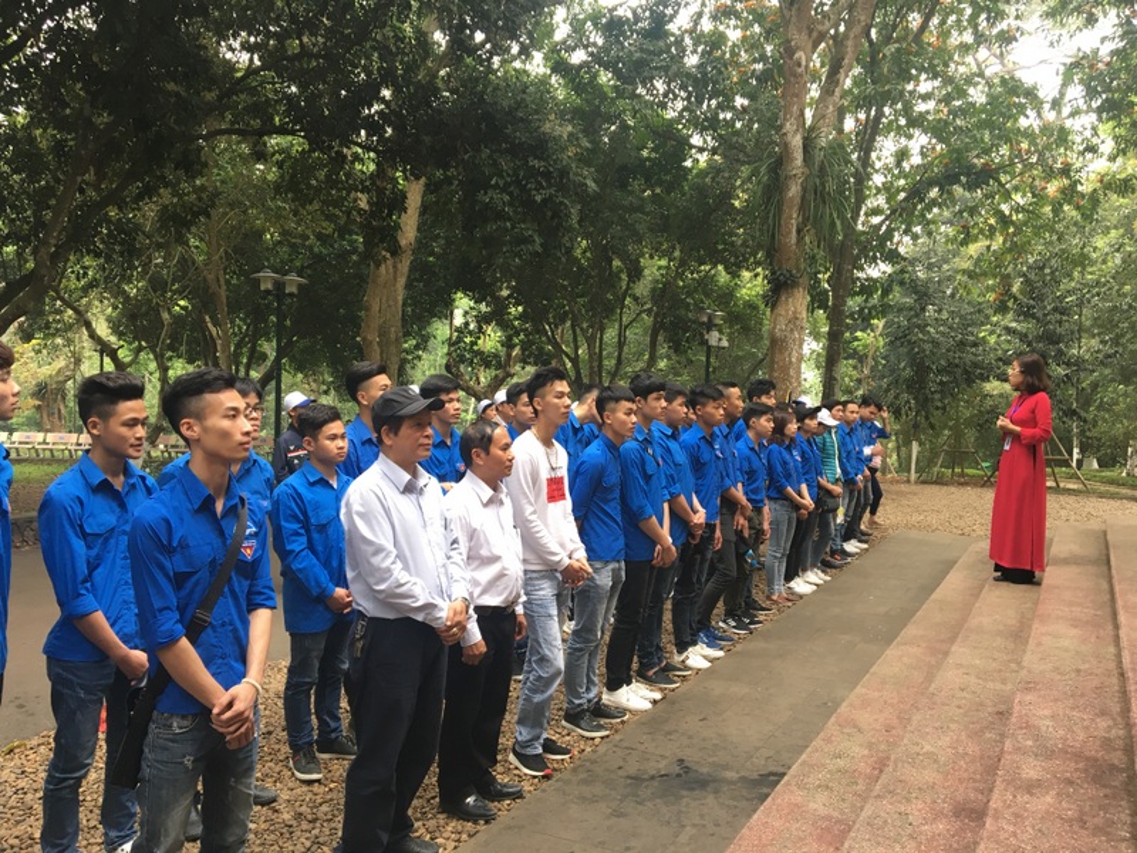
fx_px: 953
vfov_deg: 48.2
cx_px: 568
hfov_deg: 61.7
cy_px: 426
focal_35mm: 29
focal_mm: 4.15
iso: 25
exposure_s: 1/33
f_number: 2.2
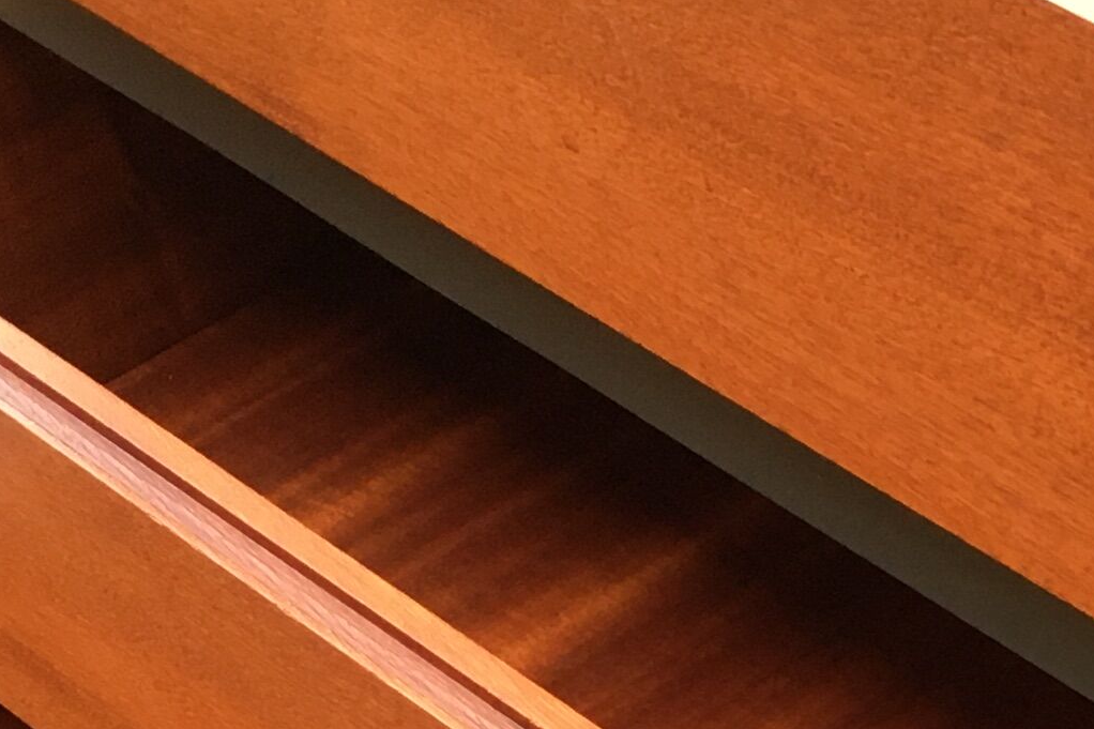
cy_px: 1270
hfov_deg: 16.4
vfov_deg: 10.8
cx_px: 1349
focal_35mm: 119
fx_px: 3615
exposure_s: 1/33
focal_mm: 4.15
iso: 64
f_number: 2.2
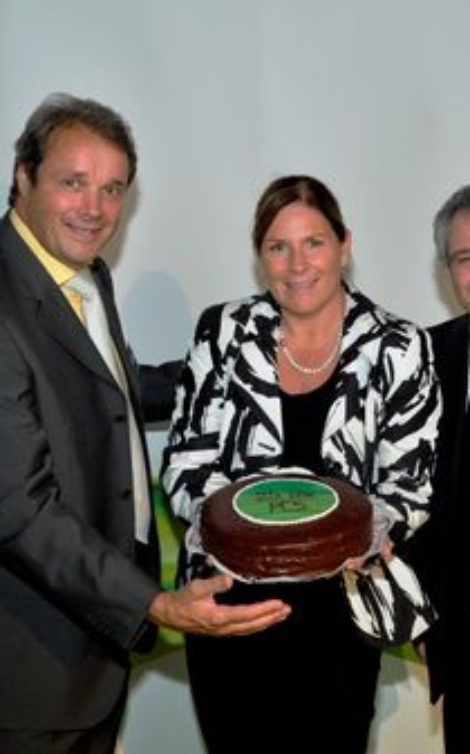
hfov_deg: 19.5
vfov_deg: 31.5
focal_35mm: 65
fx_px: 1335
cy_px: 376
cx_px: 445
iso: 200
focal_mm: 28
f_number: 2.8
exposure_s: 1/60
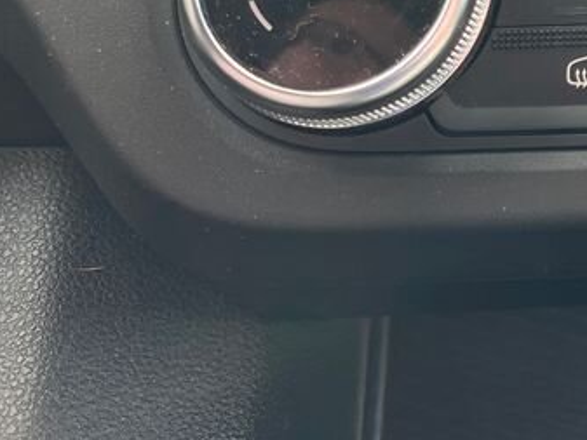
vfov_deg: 17.1
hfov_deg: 21.8
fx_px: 1340
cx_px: 798
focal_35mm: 79
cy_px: -197
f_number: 1.6
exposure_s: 1/122
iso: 50
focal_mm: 5.1
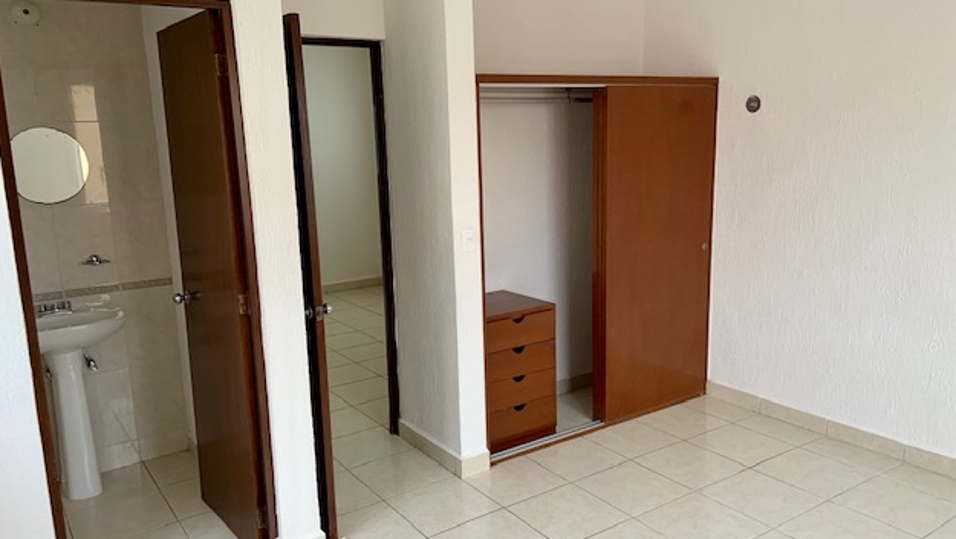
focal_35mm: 29
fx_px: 735
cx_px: 482
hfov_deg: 66.0
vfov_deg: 40.2
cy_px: 277
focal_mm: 4.25
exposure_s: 1/121
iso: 80
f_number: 1.8
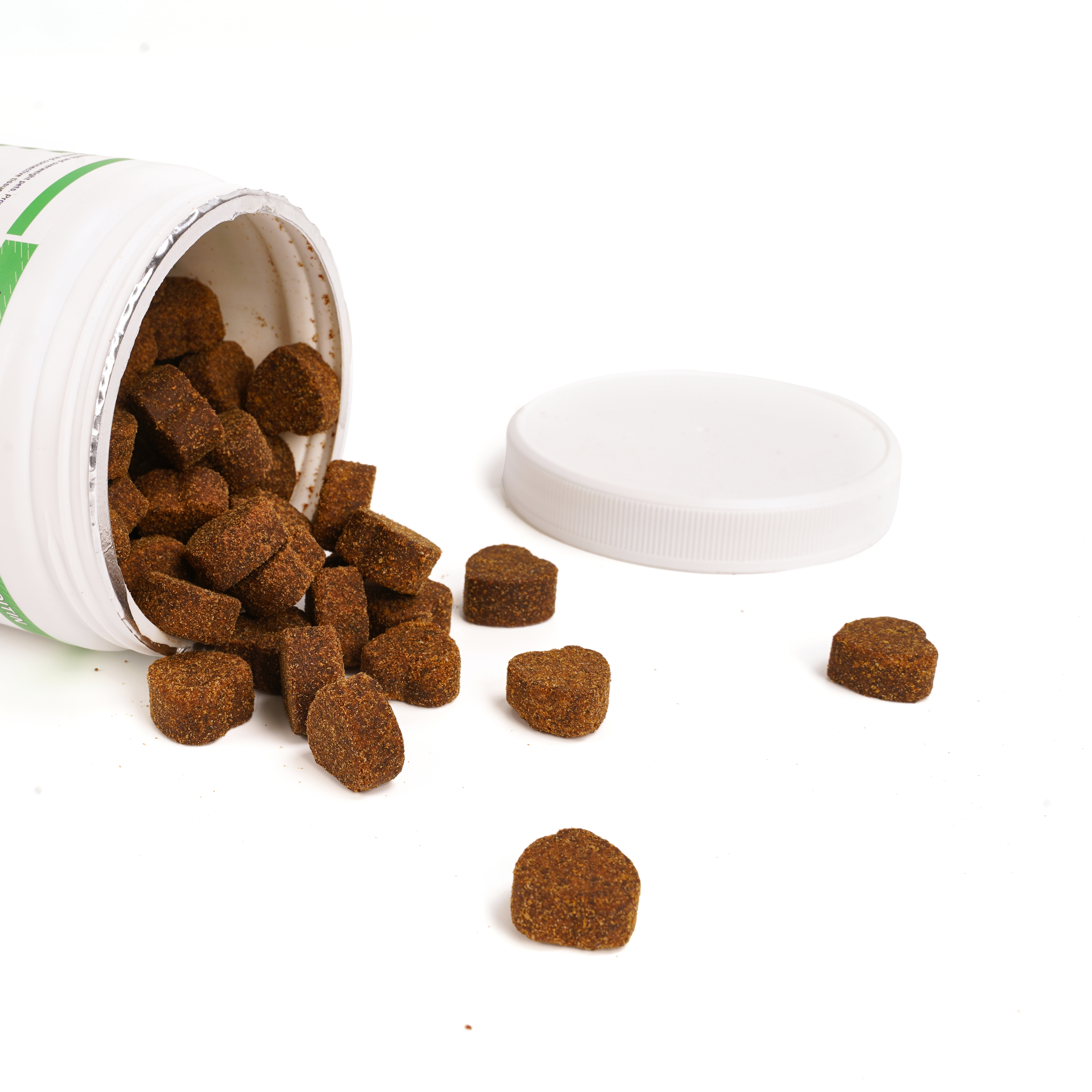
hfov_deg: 37.0
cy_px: 547
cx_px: 335
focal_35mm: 45
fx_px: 1606
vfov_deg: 37.6
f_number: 14
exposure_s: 1/80
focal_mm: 35
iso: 100
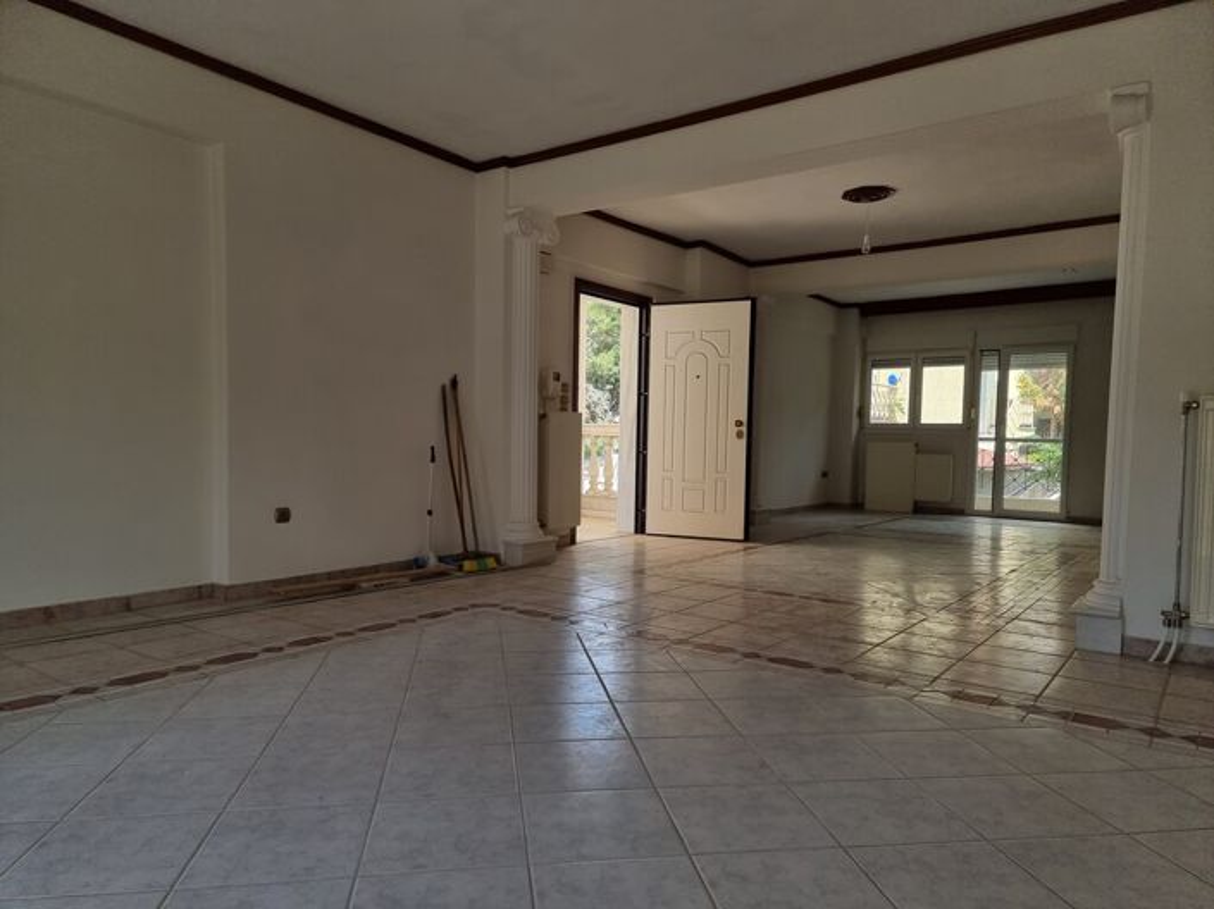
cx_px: 607
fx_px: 841
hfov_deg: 71.6
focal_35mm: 24
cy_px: 454
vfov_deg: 56.8
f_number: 1.8
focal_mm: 6.7
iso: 50
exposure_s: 1/215
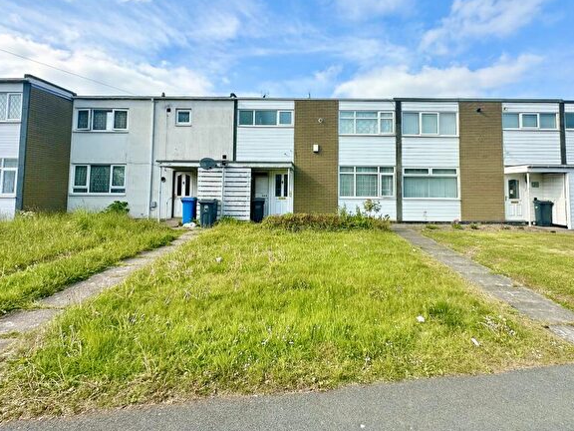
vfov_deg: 73.9
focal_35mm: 17
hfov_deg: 90.9
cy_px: 172
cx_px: 308
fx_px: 282
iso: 50
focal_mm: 2.22
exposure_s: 1/1350
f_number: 2.2
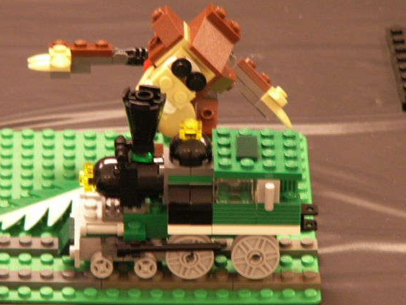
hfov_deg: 5.2
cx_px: 199
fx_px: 4457
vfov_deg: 3.9
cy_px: 152
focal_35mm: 380
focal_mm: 55.55
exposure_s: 1/5
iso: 160
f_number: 4.5
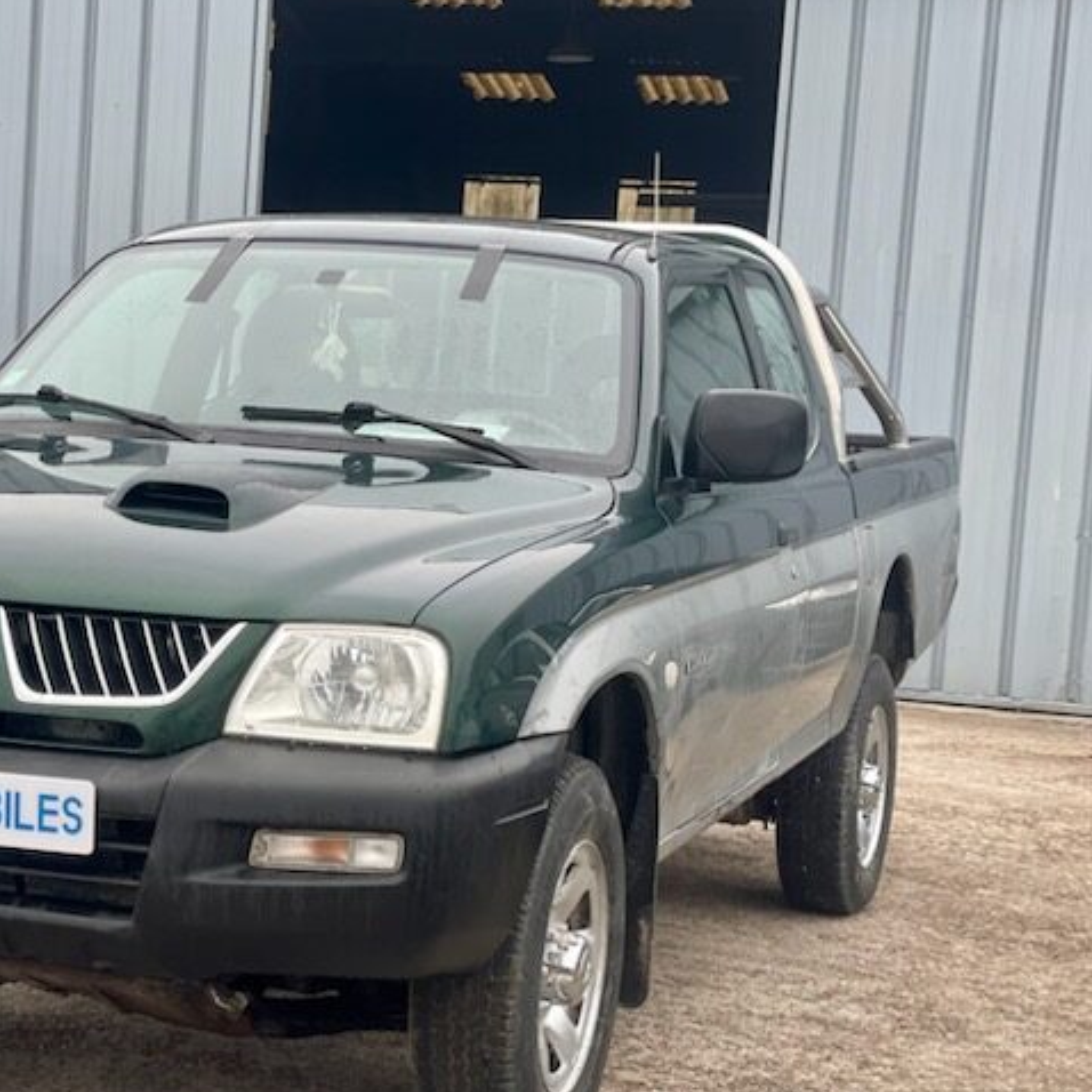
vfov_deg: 22.5
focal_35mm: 77
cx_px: 290
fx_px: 2748
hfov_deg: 22.3
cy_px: 637
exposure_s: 1/122
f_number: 2
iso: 40
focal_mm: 6
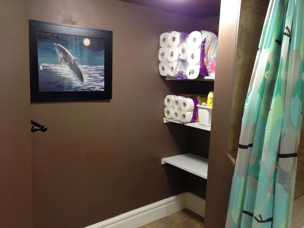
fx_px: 290
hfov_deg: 55.4
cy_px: 114
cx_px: 152
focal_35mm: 33
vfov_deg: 42.9
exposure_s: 1/20
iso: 200
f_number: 2.4
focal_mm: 4.12
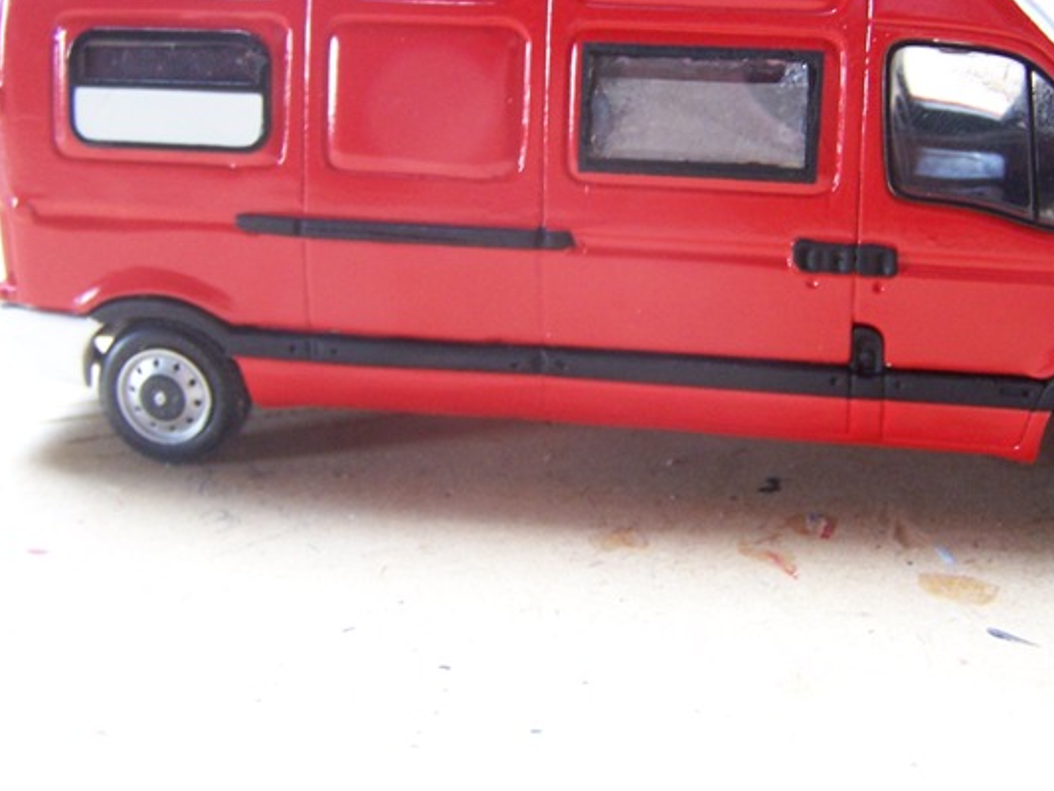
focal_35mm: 57
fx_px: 1736
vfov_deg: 25.5
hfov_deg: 33.6
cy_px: 235
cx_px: 641
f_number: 2.8
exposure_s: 1/8
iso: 140
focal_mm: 6.3
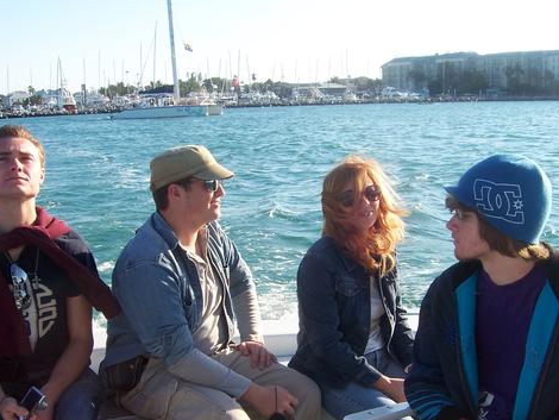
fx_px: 792
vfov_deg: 29.5
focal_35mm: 49
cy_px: 277
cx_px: 288
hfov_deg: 38.9
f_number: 4.8
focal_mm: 6
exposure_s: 1/250
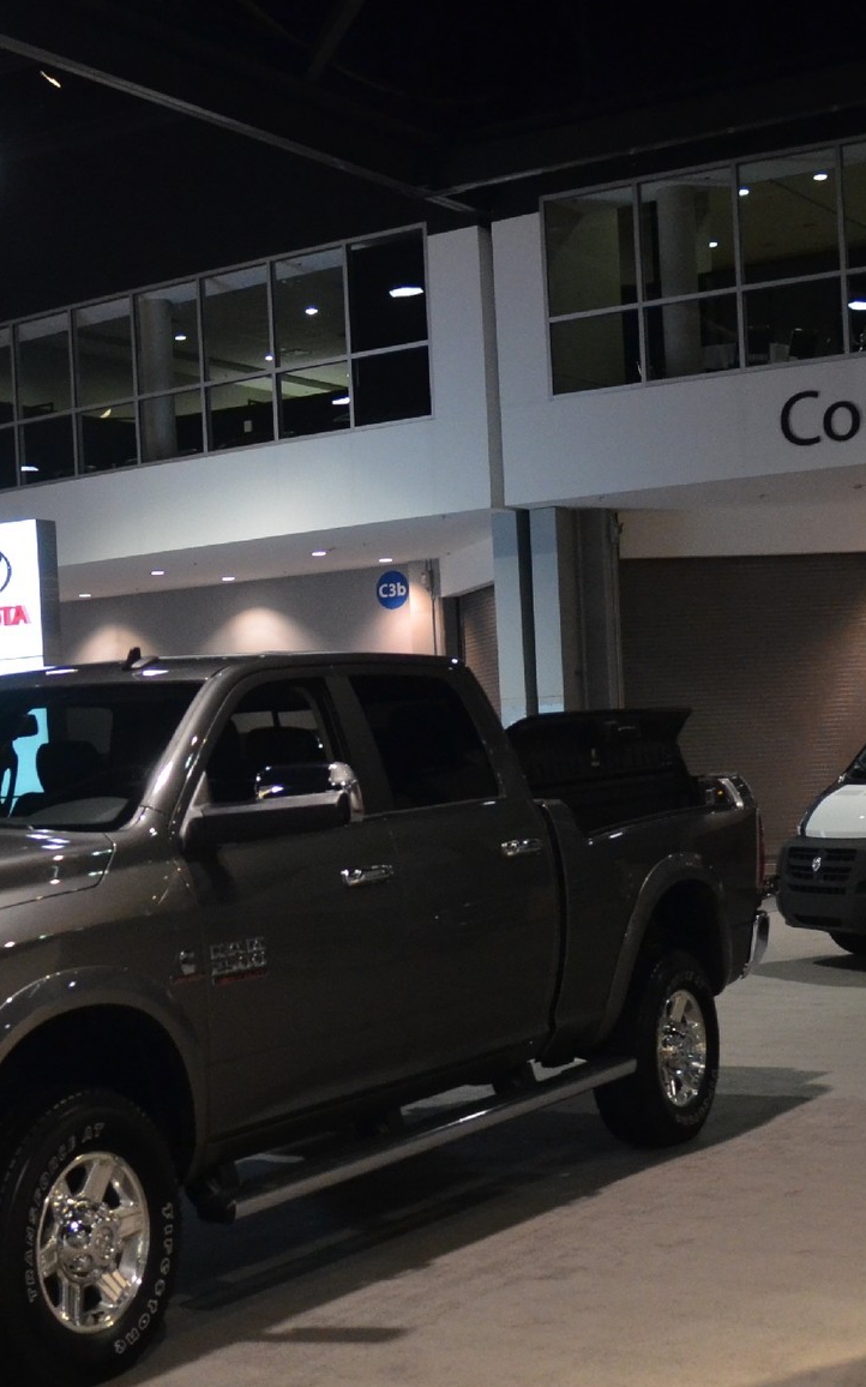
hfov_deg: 23.0
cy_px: 823
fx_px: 2120
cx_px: 315
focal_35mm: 56
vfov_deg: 36.1
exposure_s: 1/100
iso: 1600
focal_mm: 17
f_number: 2.8
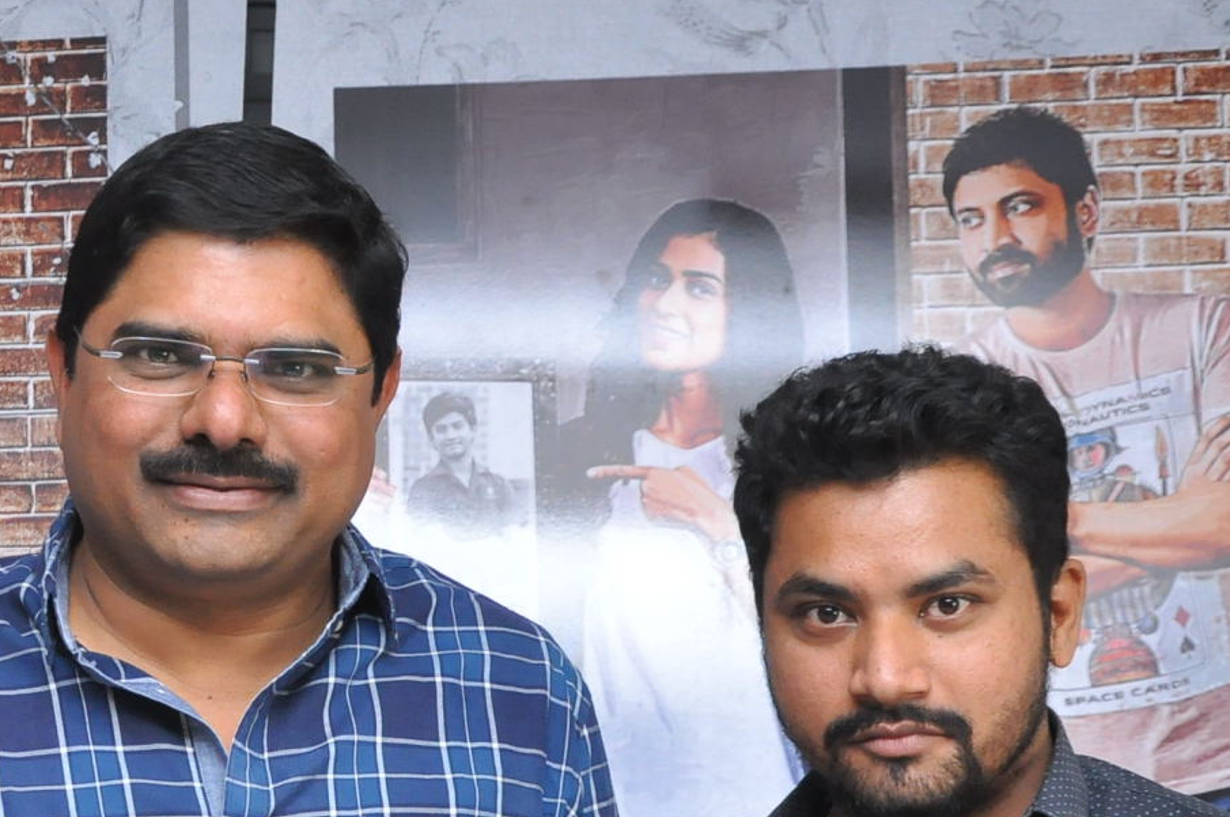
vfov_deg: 14.2
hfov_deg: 21.2
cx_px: 212
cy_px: 790
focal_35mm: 95
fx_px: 3242
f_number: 6.3
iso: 1250
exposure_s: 1/125
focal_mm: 28
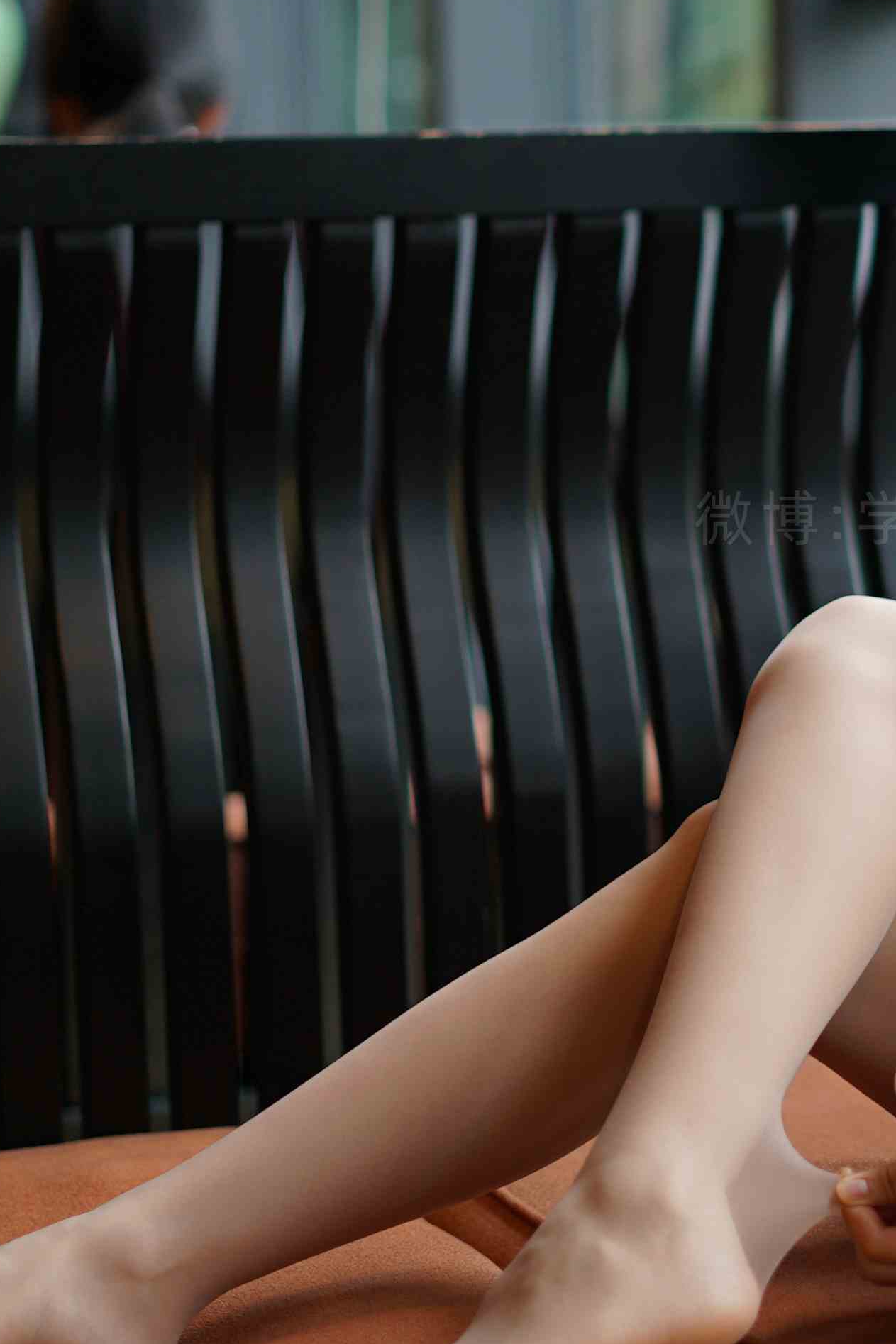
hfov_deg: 12.2
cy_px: 437
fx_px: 4180
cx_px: 778
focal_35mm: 112
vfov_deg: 18.2
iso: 200
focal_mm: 50
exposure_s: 1/400
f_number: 1.8
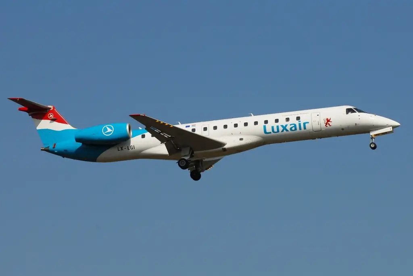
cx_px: 206
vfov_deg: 6.8
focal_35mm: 202
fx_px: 2323
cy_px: 138
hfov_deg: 10.2
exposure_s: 1/320
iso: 100
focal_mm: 135
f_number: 10
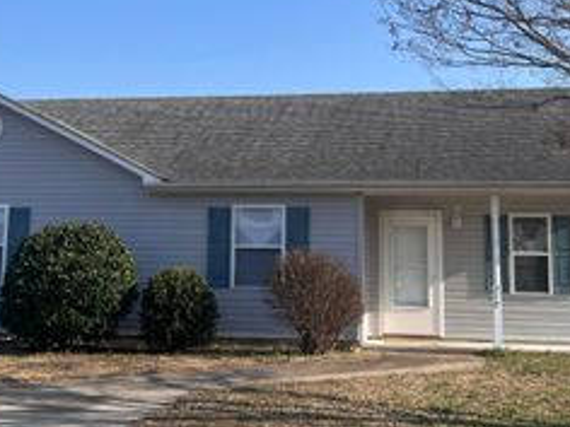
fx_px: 906
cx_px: 258
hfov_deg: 34.9
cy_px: 148
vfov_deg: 26.4
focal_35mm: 55
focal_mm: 5.7
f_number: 1.5
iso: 50
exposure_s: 1/3077
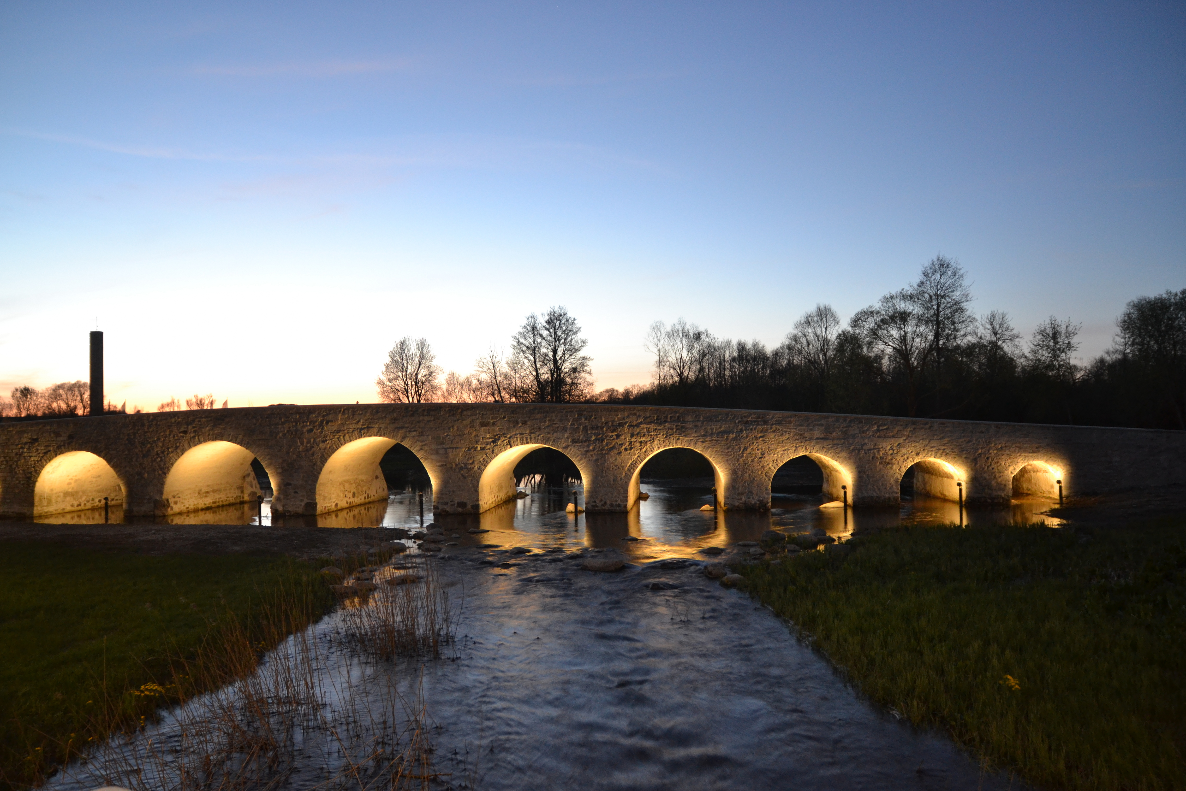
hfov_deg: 70.4
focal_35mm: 26
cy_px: 396
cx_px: 593
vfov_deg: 50.4
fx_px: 840
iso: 800
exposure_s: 1/2.5
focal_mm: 17
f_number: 2.8
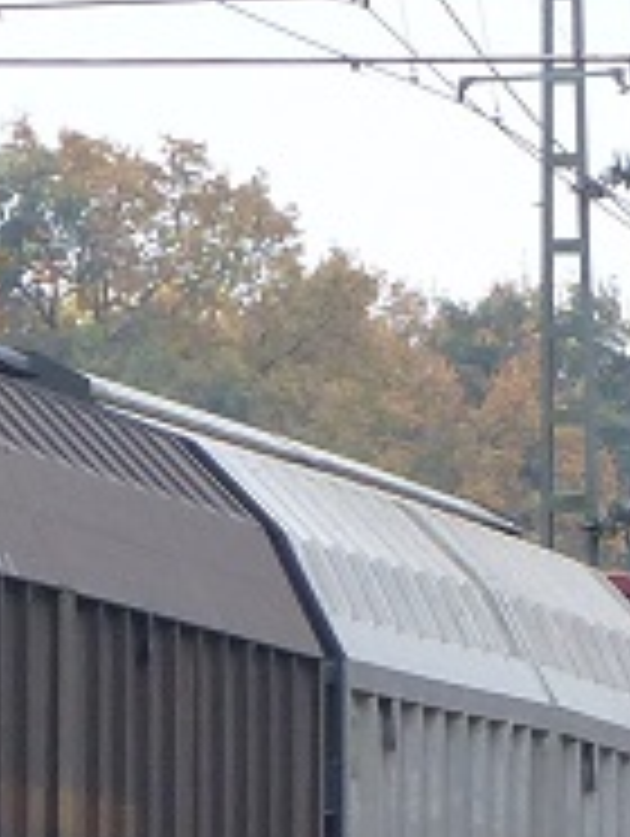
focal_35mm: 1545
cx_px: -324
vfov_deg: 1.3
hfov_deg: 1.0
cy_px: 724
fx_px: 37406
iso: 200
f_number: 3.5
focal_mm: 43.3
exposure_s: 1/250
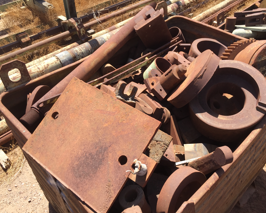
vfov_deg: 47.1
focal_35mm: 31
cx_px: 142
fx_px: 244
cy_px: 104
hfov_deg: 57.1
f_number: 2.2
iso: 32
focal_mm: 4.15
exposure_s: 1/1041
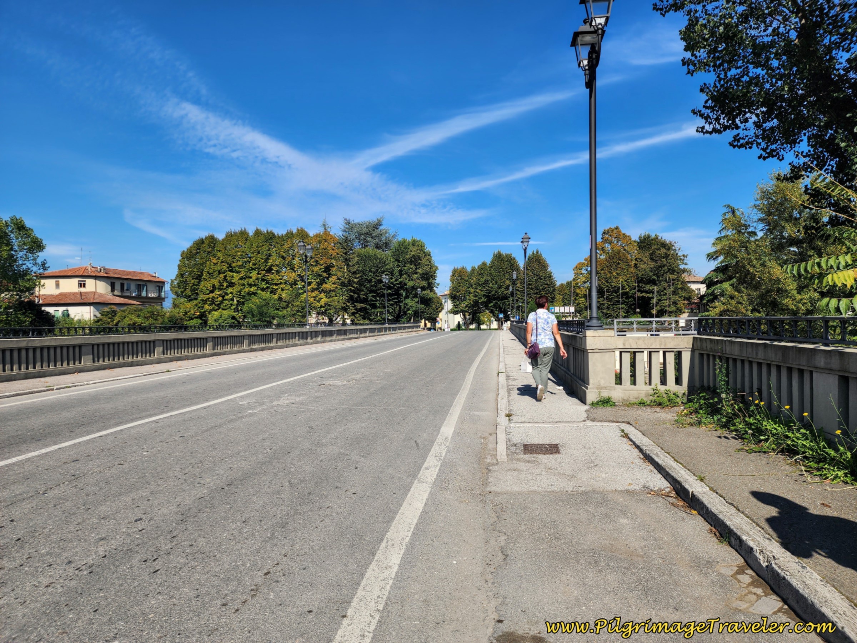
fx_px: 569
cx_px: 428
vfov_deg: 58.9
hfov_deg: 73.9
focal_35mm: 23
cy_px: 322
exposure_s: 1/1218
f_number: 1.8
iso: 12
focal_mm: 6.4
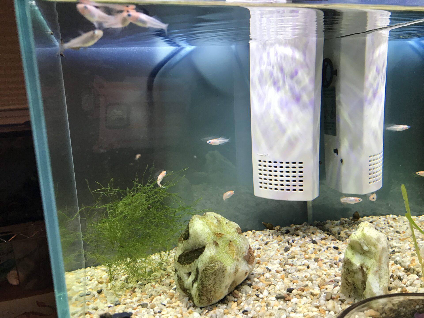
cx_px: 212
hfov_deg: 63.4
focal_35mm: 28
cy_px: 159
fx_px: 343
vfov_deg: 49.7
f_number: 1.8
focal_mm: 3.99
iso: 25
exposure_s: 1/40
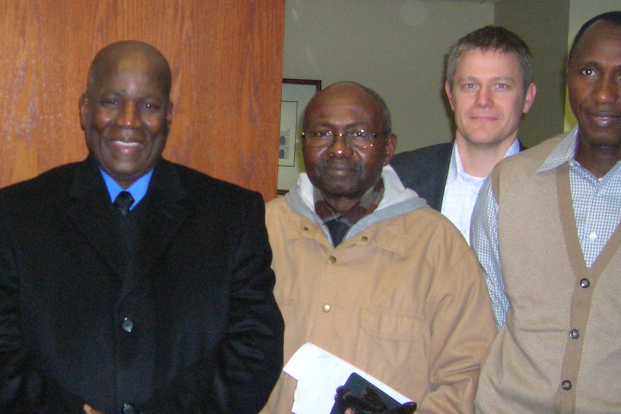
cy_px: 219
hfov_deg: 31.0
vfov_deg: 21.6
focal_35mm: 63
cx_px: 108
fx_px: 1087
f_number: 2.9
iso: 200
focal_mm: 5.7
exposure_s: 1/60.1
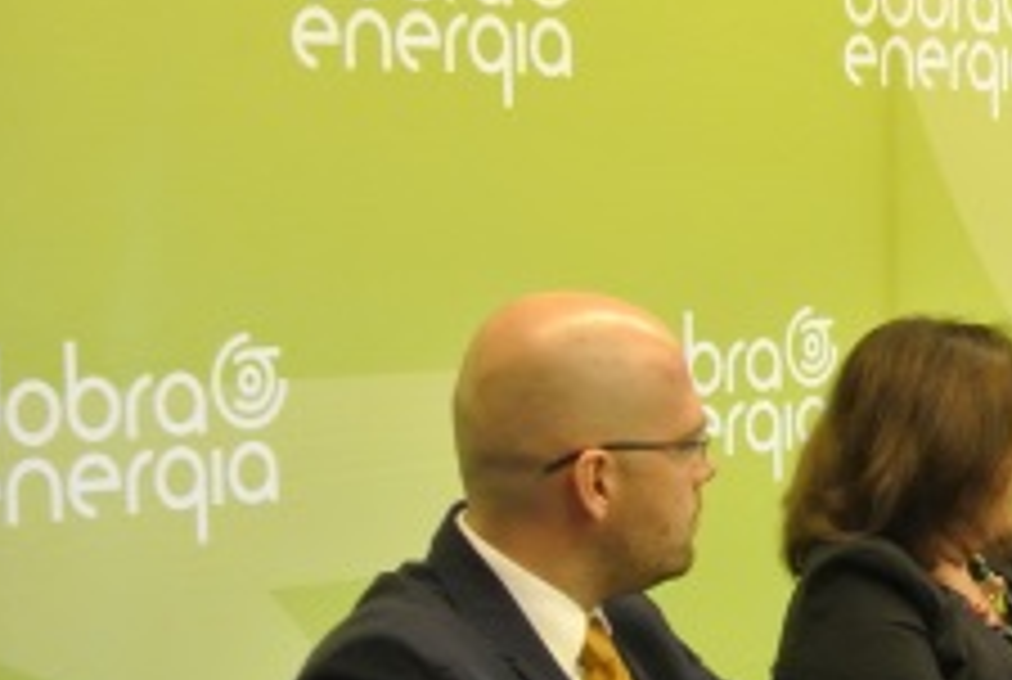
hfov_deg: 15.2
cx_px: 1496
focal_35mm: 125
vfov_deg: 10.9
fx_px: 3521
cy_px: 637
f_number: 4
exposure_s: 1/15
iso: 800
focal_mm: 14.5
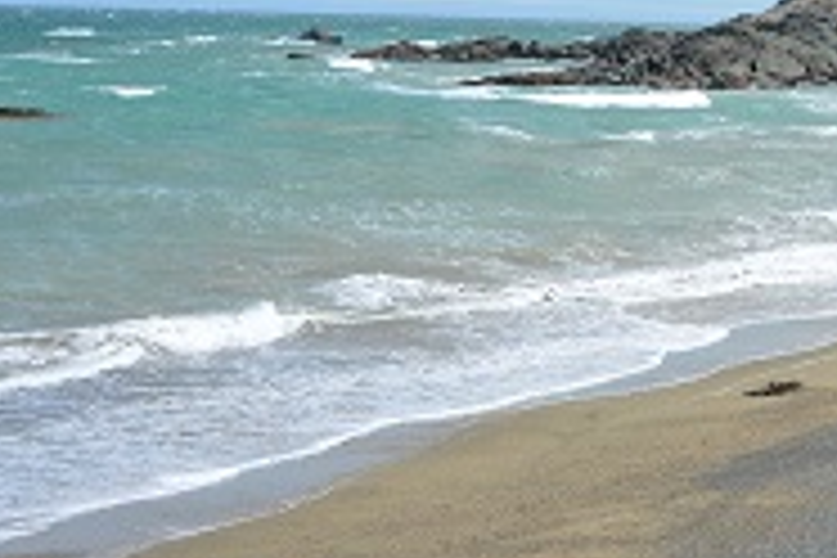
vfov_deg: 13.8
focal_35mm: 97
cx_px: 1026
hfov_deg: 19.7
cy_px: -65
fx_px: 2255
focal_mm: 24
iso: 400
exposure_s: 1/2000
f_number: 7.1
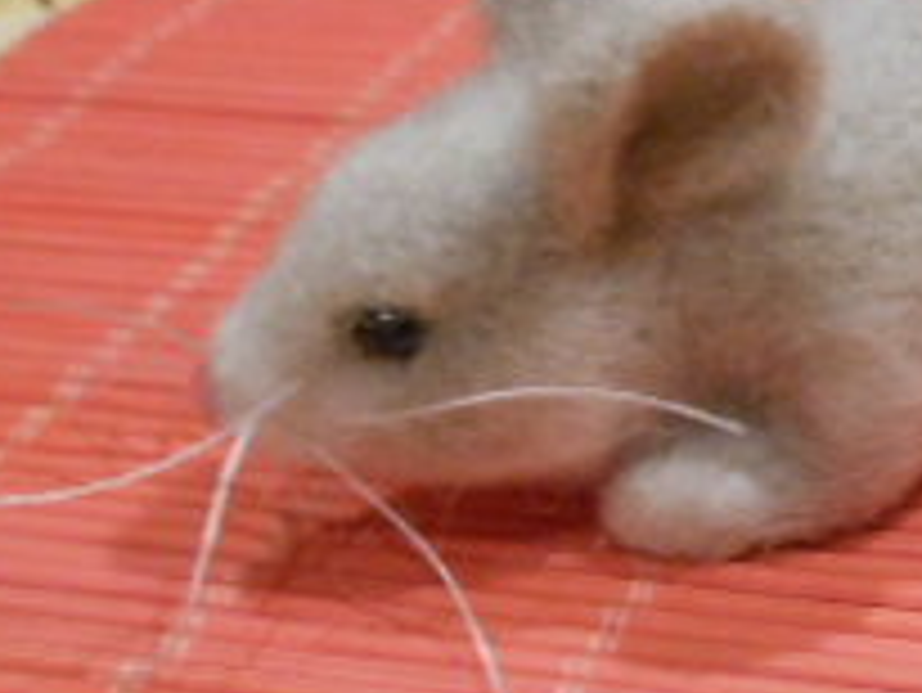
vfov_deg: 18.8
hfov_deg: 23.1
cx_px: 1088
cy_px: 544
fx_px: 2079
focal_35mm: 78
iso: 400
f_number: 3.2
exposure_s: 1/15
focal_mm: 4.5
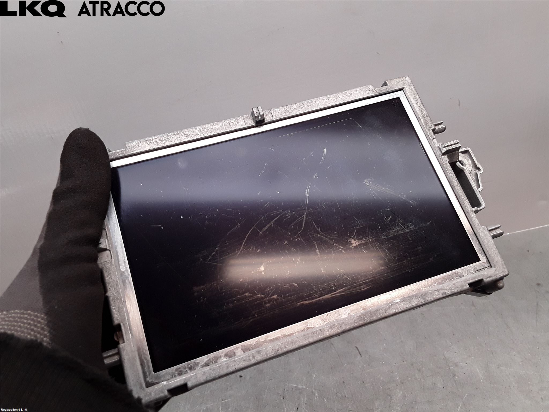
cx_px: 274
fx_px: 444
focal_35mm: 28
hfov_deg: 63.4
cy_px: 206
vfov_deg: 49.7
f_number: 1.9
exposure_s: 1/159
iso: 100
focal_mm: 2.91
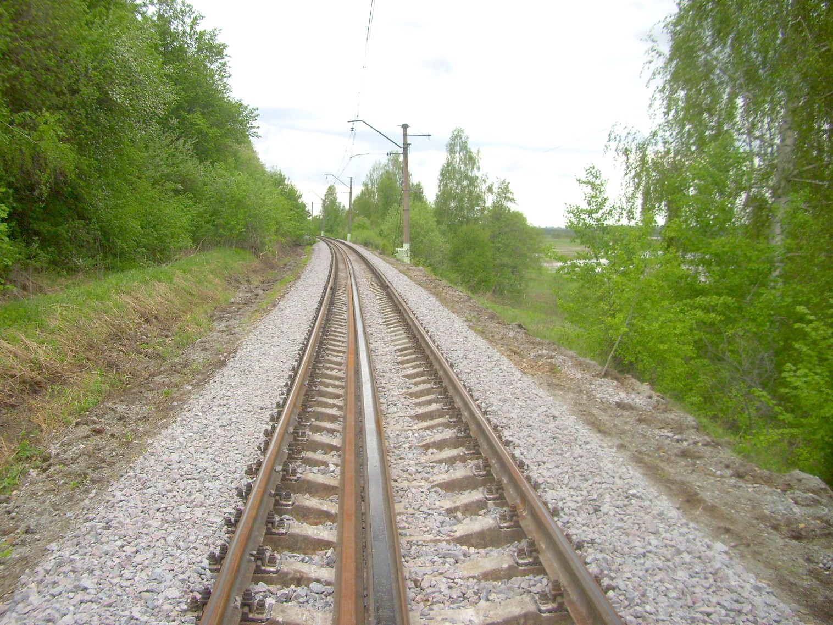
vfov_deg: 41.8
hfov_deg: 54.0
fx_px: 818
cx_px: 416
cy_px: 312
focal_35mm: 34
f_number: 2.9
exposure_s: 1/250
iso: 80
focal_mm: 5.7
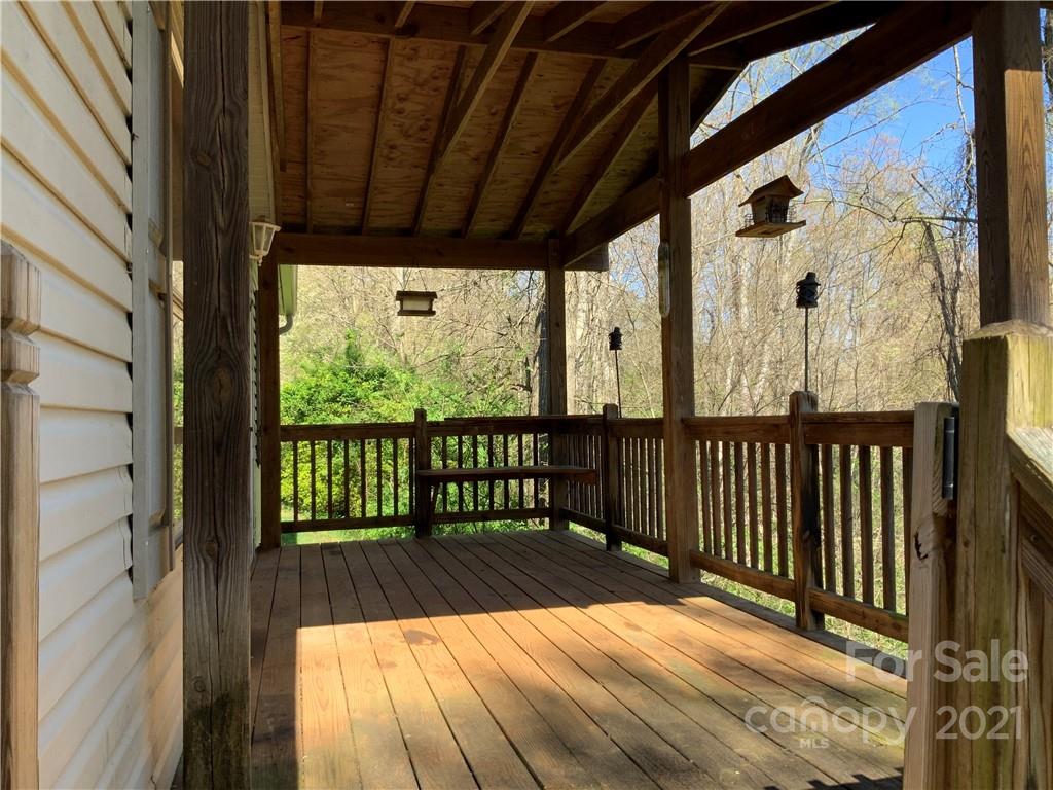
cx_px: 526
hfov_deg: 61.7
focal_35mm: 29
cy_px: 395
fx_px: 882
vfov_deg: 48.2
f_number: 1.8
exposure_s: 1/307
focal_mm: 3
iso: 16
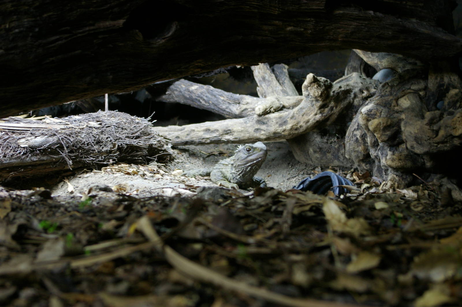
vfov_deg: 16.5
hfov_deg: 24.6
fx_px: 1058
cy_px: 154
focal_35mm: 82
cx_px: 231
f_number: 5.6
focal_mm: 55
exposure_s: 1/3.33
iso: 400
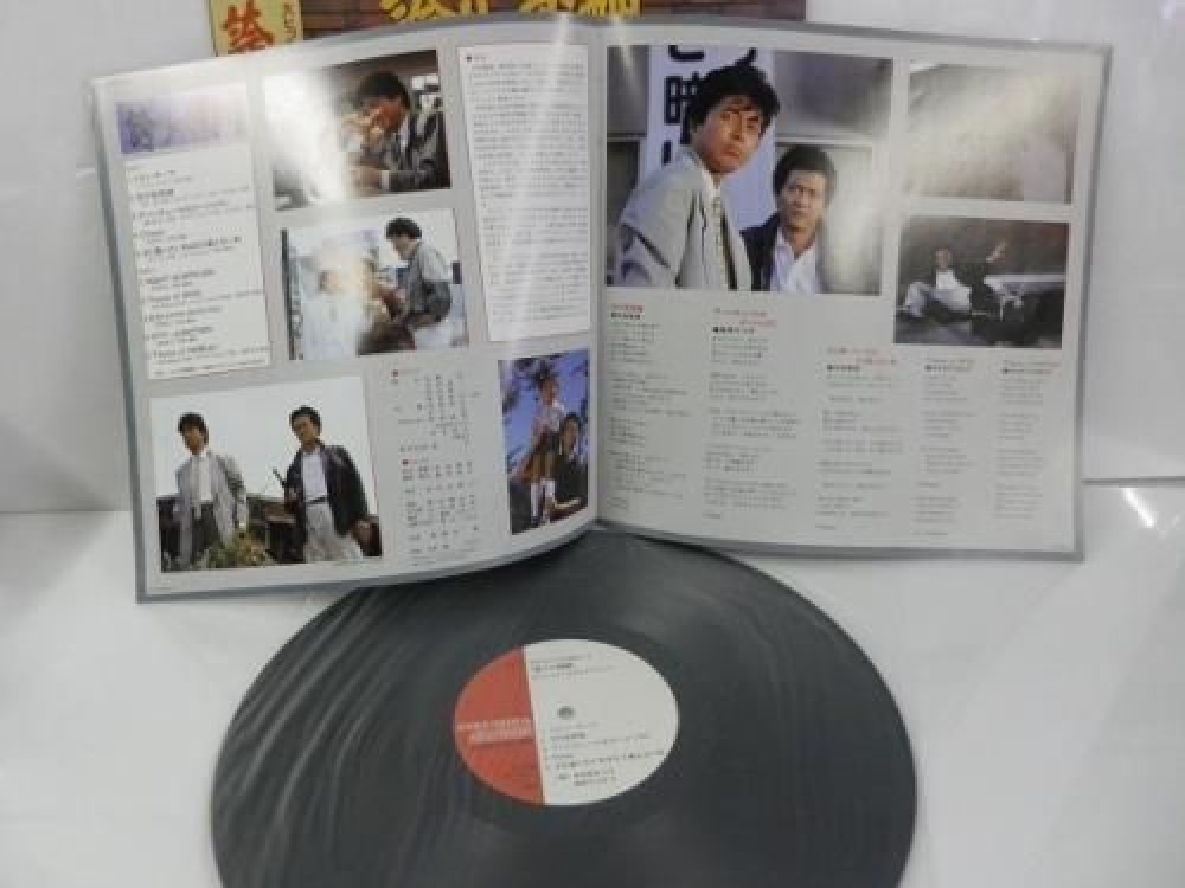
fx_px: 856
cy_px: 444
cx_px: 592
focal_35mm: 25
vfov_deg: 54.9
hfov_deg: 69.4
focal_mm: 4.5
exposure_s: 1/20
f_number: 3.5
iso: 400
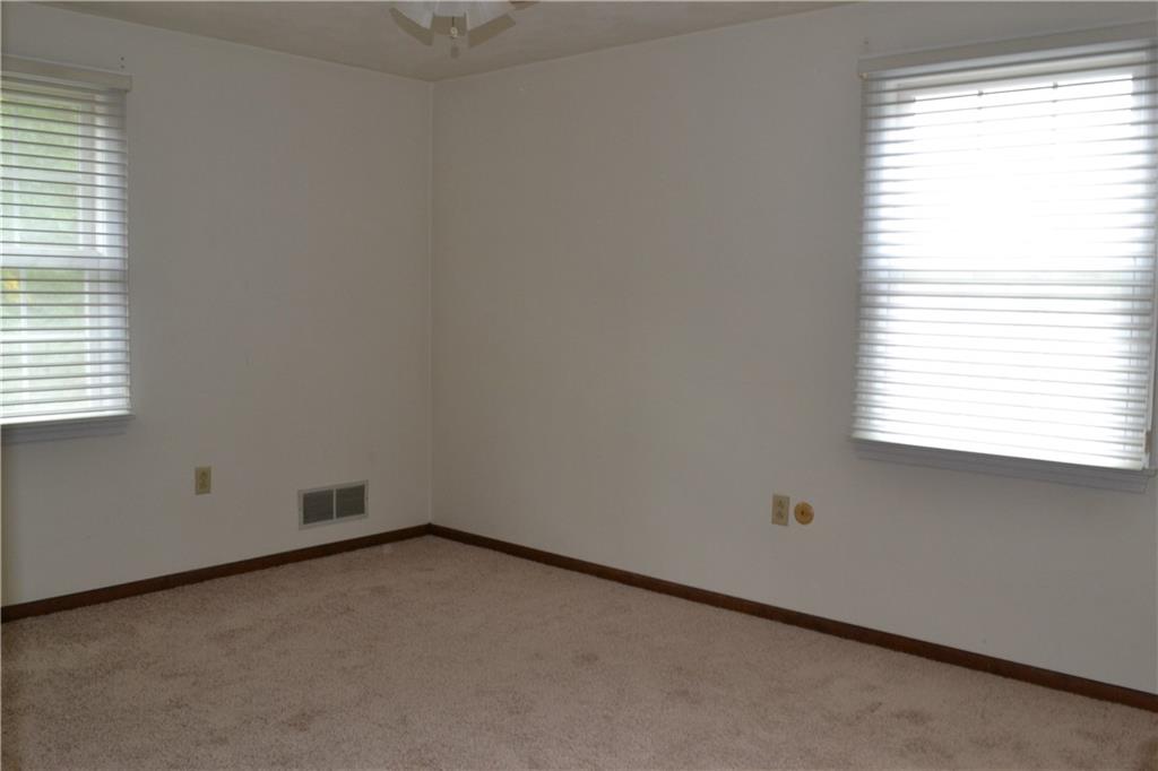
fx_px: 965
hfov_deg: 61.9
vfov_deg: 43.6
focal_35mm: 30
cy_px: 386
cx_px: 579
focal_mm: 20
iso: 800
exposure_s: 1/13
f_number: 11
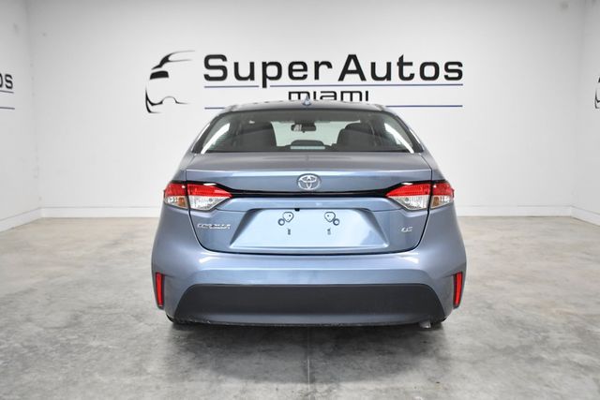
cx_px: 300
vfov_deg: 40.0
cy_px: 200
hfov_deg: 57.2
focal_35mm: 33
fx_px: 550
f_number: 3.5
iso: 2500
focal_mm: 22
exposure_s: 1/1000
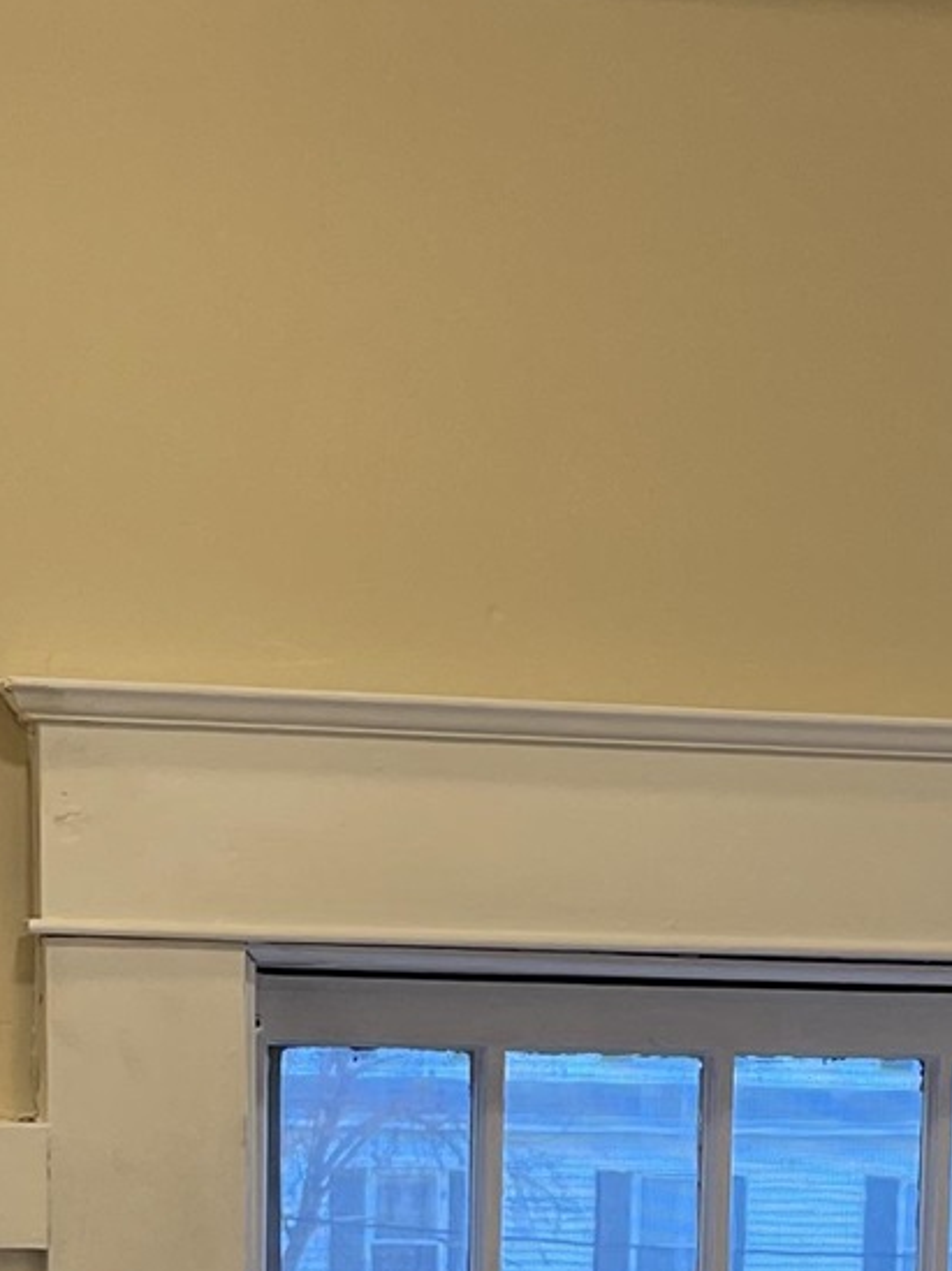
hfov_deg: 14.0
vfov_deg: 17.9
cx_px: 716
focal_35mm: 105
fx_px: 3855
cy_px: 1491
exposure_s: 1/60
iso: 80
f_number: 1.6
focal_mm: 5.1
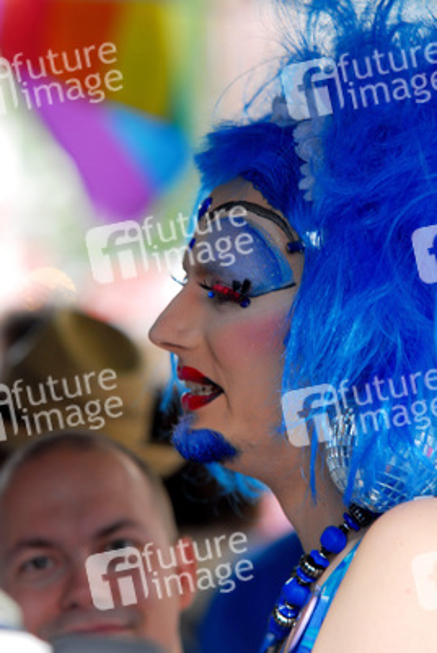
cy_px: 326
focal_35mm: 202
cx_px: 218
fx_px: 3674
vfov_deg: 10.1
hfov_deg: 6.8
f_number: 3.5
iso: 200
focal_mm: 135
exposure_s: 1/80
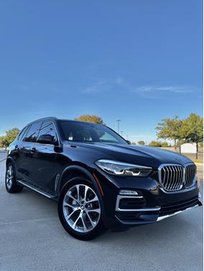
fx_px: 188
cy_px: 136
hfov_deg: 56.9
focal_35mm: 24
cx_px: 102
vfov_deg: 71.6
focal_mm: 6.76
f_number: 1.78
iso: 80
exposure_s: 1/3096
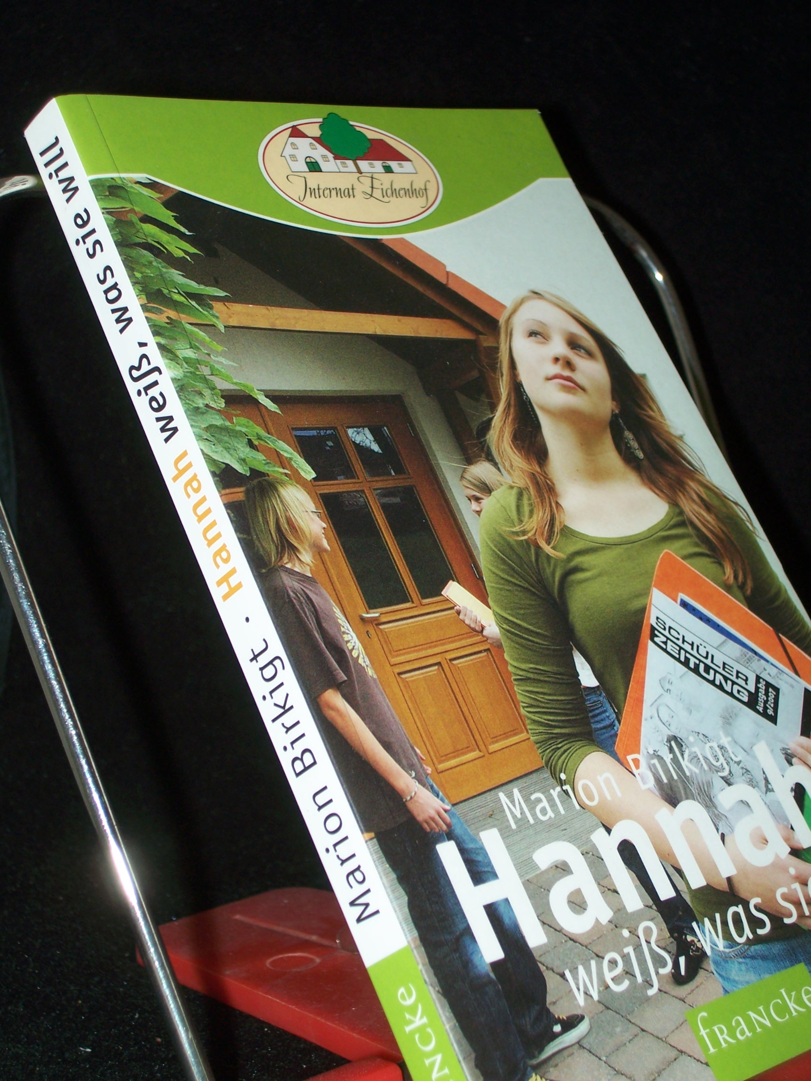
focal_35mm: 66
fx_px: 2062
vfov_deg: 29.4
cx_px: 406
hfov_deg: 22.3
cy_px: 540
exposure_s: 1/80
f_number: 3.6
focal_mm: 11
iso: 80
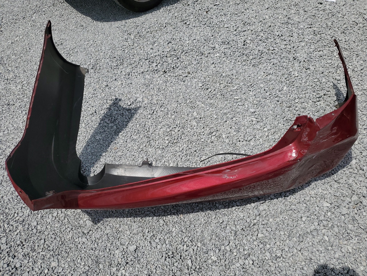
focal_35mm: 26
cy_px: 138
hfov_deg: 67.3
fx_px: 276
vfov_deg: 53.1
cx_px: 184
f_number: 1.5
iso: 50
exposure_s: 1/10000
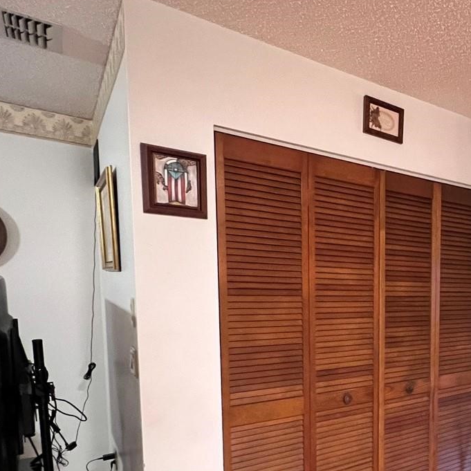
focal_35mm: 27
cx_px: 468
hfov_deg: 48.8
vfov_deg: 57.3
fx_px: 416
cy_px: 327
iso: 1000
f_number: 1.8
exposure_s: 1/40
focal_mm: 1.57
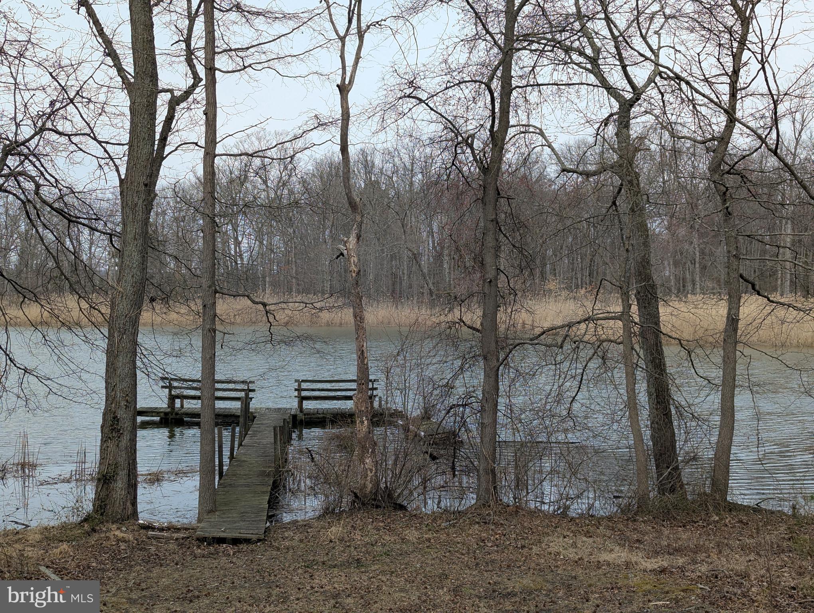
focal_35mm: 48
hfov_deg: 39.6
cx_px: 407
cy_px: 306
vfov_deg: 30.3
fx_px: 1130
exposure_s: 1/1767
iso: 47
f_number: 1.85
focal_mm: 6.81
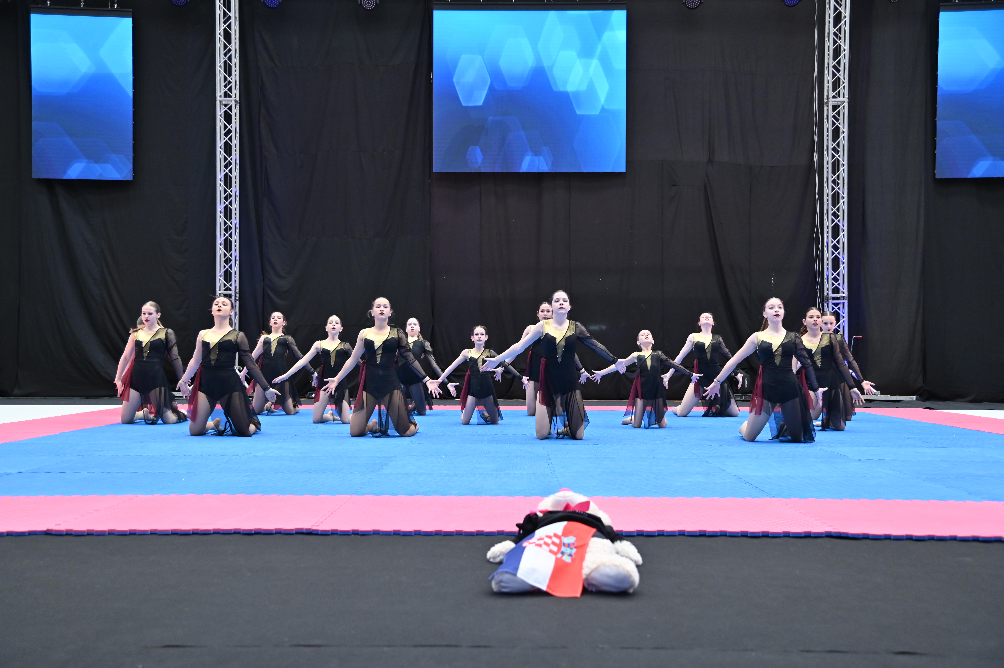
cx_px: 502
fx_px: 1059
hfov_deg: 50.7
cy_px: 334
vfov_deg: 35.0
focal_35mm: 38
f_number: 4
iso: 1600
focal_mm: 38
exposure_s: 1/640
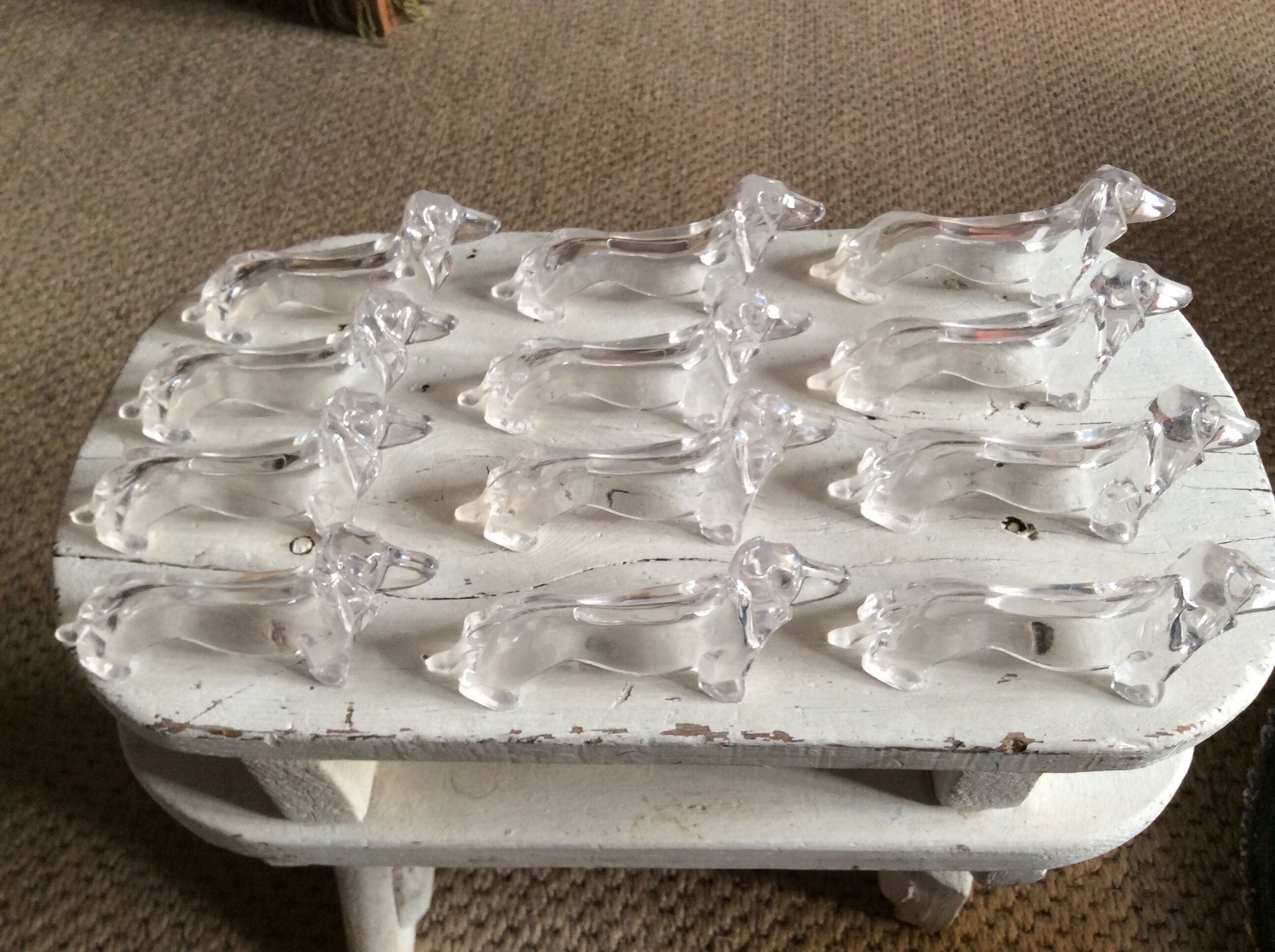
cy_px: 476
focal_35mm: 32
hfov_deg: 56.9
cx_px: 638
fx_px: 1177
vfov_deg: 44.1
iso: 64
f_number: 2.4
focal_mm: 3.3
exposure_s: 1/25
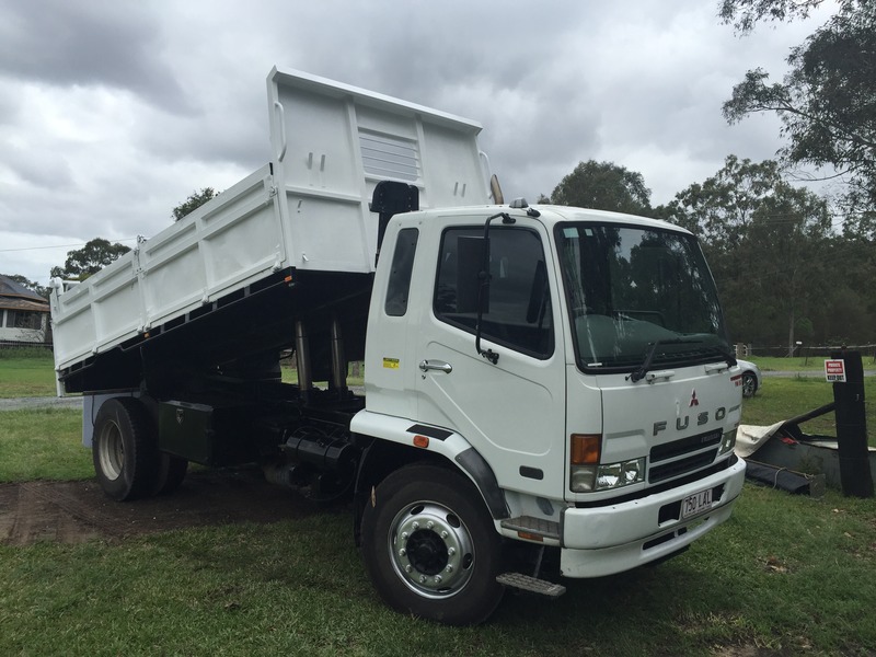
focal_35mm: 29
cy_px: 328
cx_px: 438
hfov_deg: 61.7
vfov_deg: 48.2
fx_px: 734
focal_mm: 4.15
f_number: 2.2
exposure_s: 1/1980
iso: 32
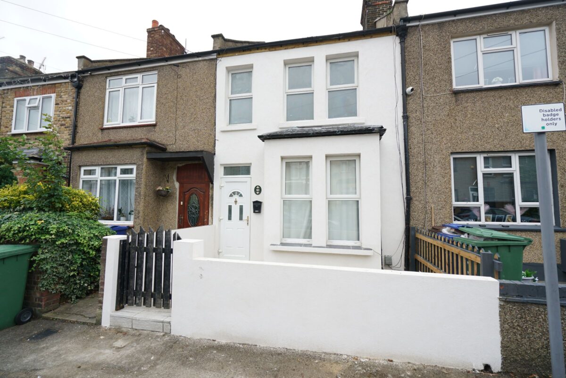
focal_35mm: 16
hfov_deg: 96.7
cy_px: 189
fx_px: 252
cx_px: 283
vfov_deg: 73.8
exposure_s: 1/200
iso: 400
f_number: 5
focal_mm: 16
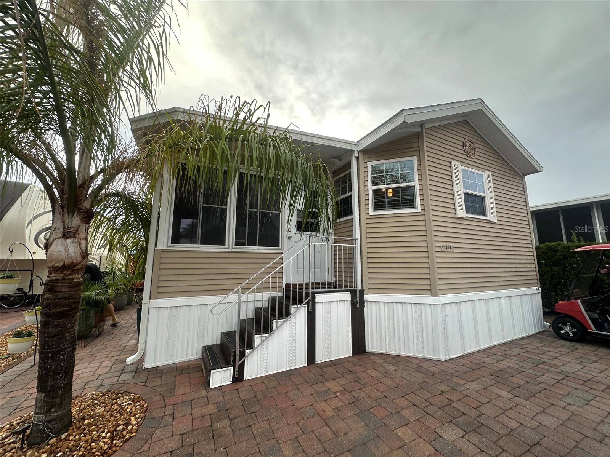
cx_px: 305
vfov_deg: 85.7
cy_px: 228
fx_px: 247
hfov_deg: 102.1
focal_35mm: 14
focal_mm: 2.22
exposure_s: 1/99
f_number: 2.2
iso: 50
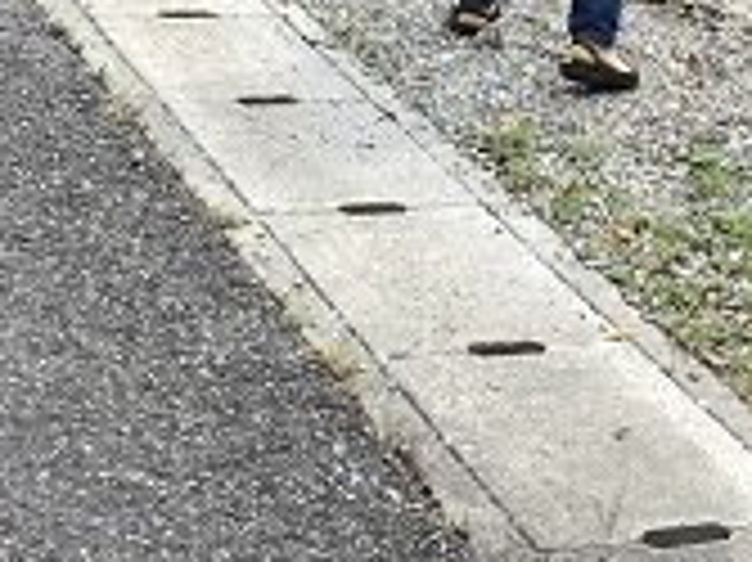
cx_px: 414
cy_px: -254
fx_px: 2019
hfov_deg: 21.1
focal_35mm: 93
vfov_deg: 14.9
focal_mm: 3.3
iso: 25
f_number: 2.4
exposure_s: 1/479
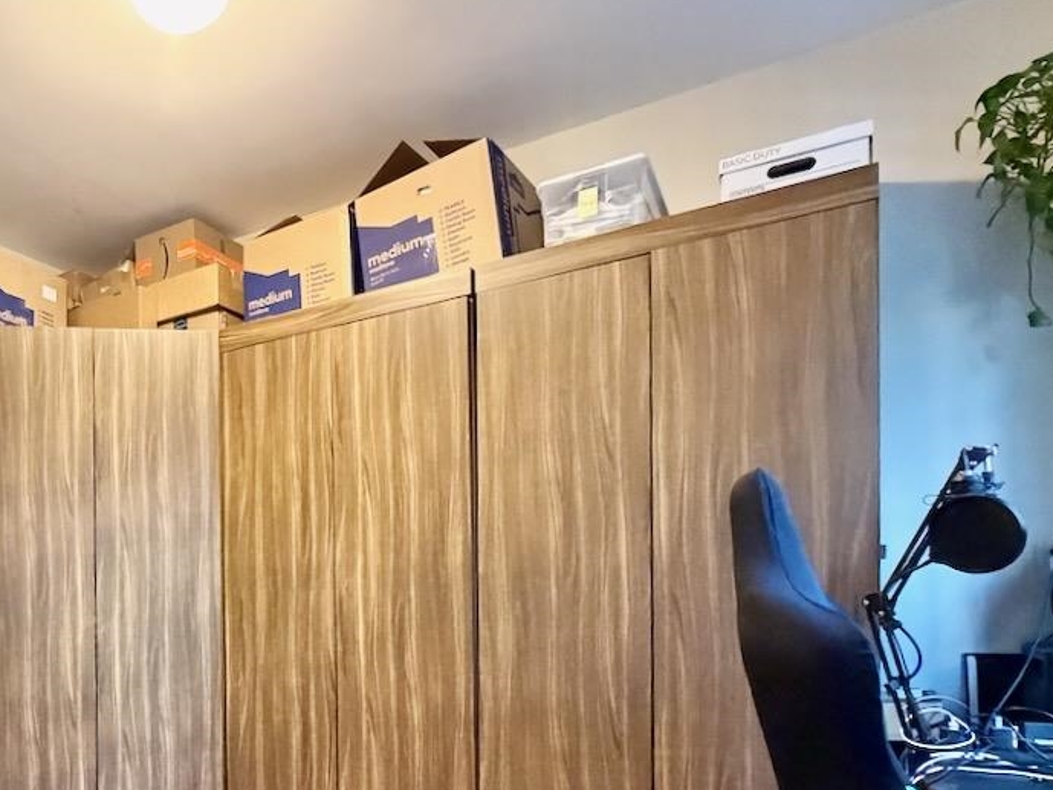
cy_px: 651
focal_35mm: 26
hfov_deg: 61.1
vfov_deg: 49.4
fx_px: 791
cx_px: 194
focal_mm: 2.22
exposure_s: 1/60
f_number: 2.2
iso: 1000
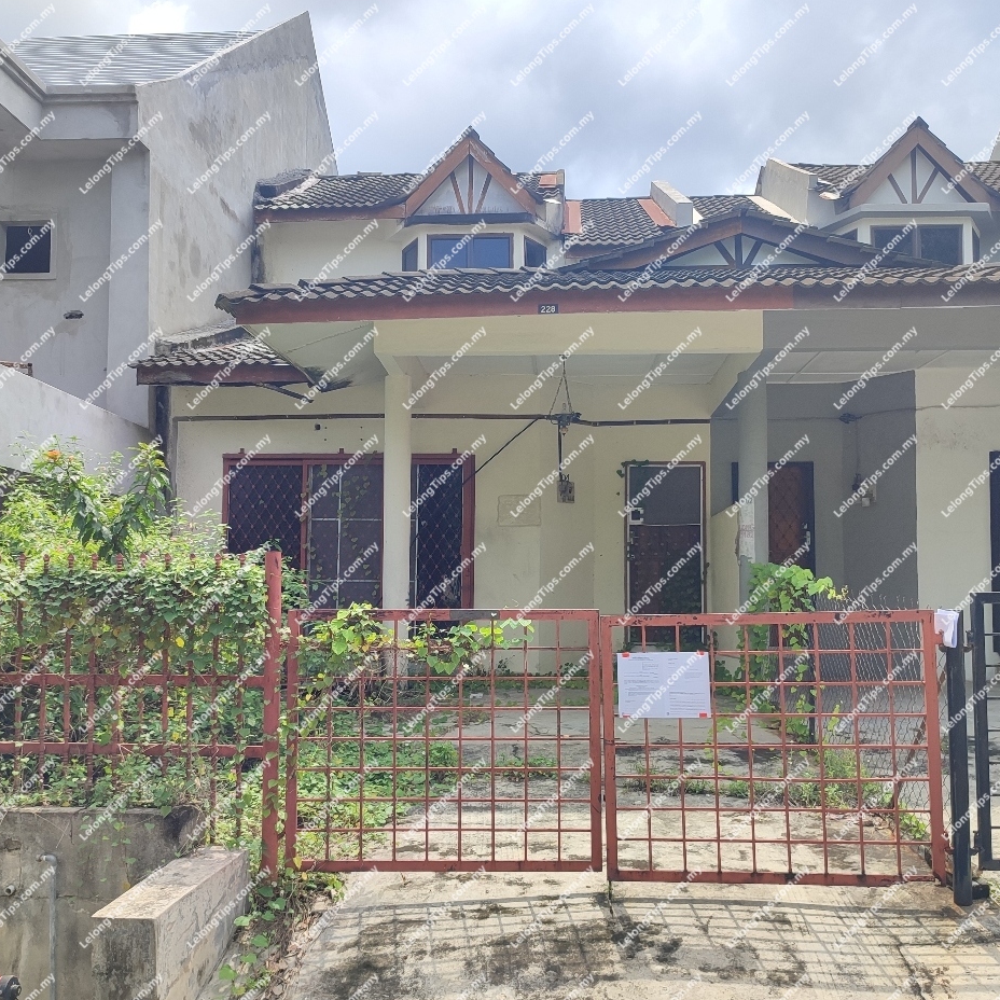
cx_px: 427
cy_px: 503
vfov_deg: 55.6
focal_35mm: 29
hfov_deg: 55.4
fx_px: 948
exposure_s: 1/450
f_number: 1.89
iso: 50
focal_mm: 5.89
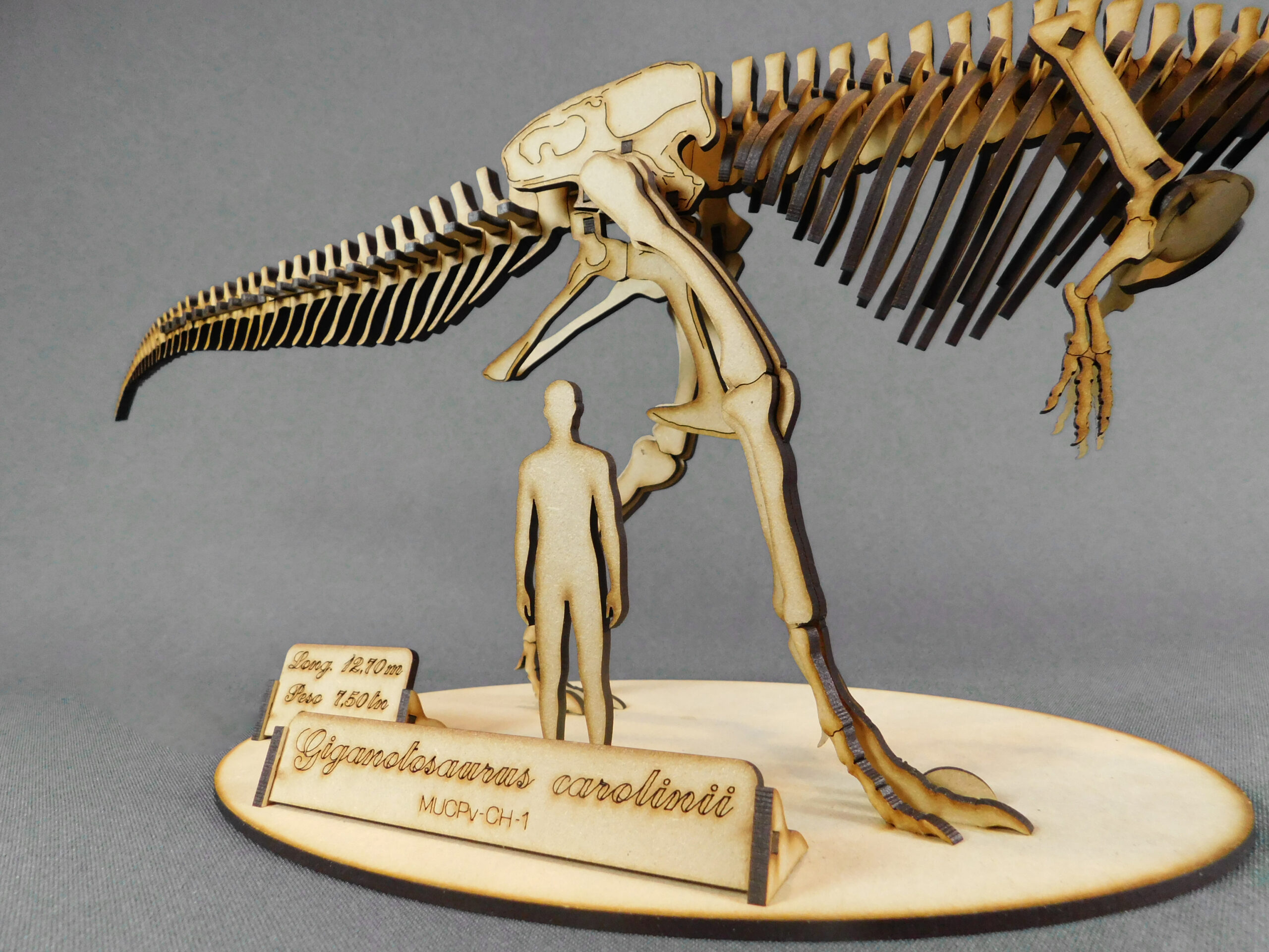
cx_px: 634
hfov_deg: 73.9
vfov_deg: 58.9
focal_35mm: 23
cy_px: 476
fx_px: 843
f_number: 3
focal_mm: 4
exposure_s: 1/15
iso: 400
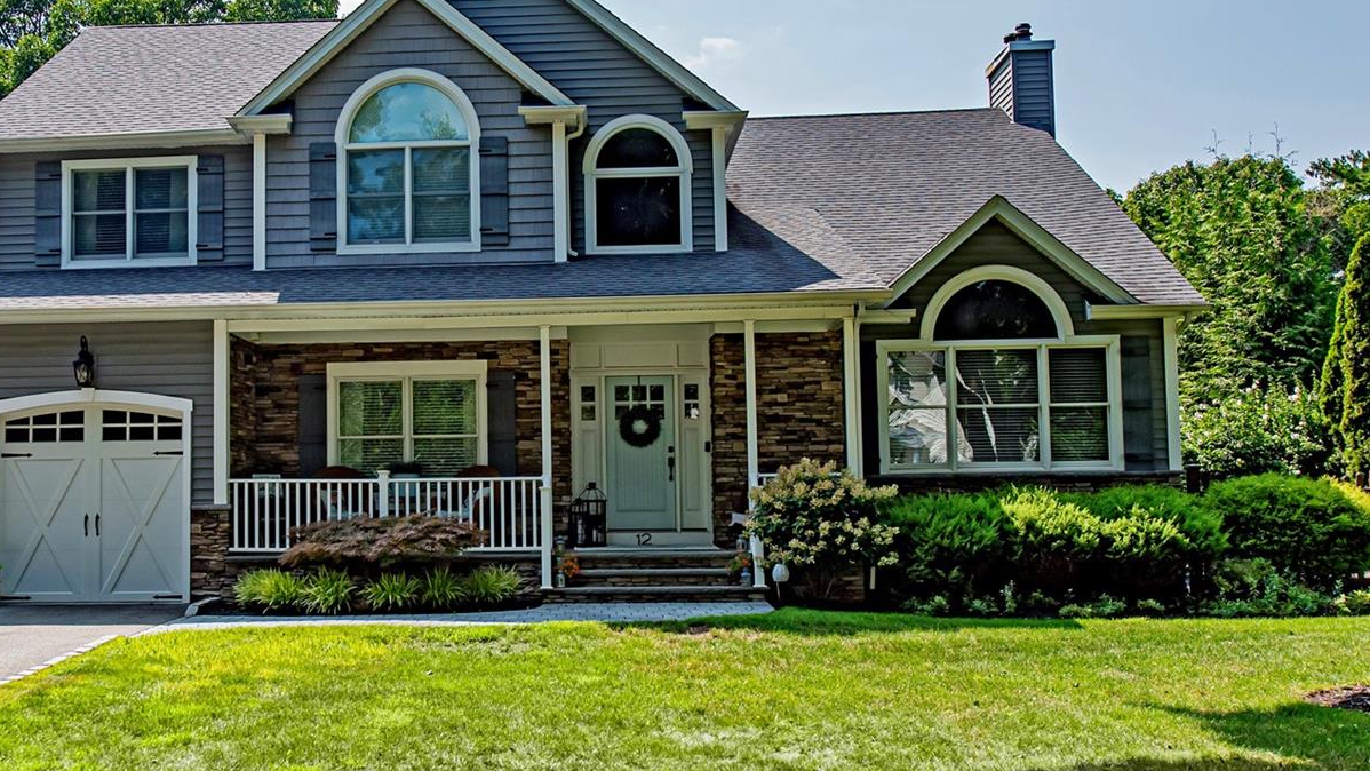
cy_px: 391
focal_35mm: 43
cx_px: 451
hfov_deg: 46.6
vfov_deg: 27.7
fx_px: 1562
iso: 400
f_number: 6.3
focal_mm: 24
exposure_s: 1/1000
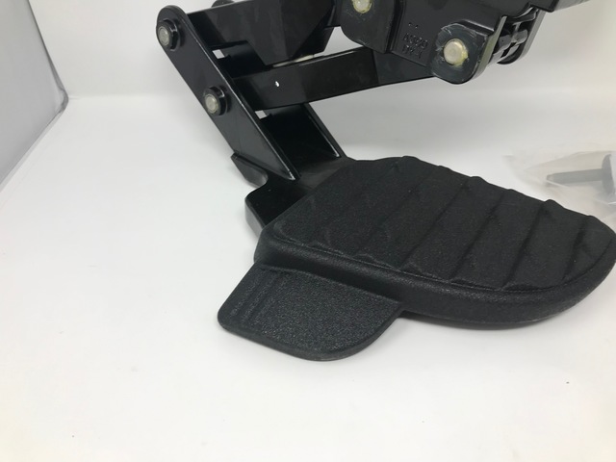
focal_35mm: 28
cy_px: 231
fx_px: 498
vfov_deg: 49.7
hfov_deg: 63.4
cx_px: 308
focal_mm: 3.99
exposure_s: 1/120
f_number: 1.8
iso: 32
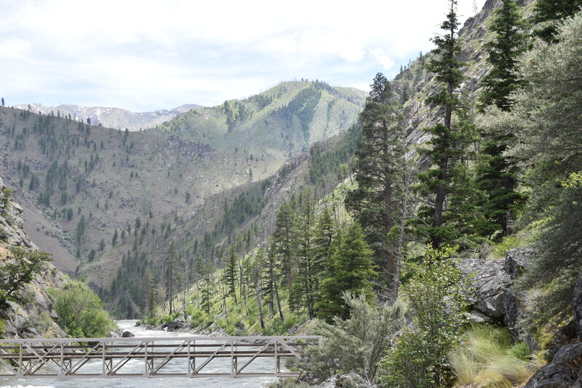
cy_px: 194
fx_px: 824
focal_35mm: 51
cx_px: 291
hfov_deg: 38.9
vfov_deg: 26.5
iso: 200
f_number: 8
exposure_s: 1/250
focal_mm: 34
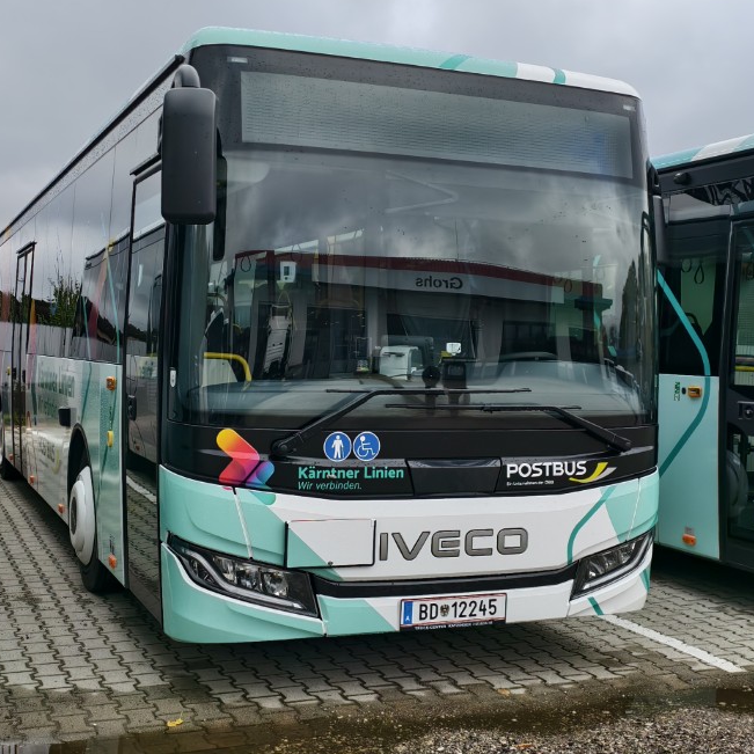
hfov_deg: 37.5
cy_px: 351
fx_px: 1109
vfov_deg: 37.5
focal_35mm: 45
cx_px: 358
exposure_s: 1/1862
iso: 72
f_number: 1.57
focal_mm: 6.54
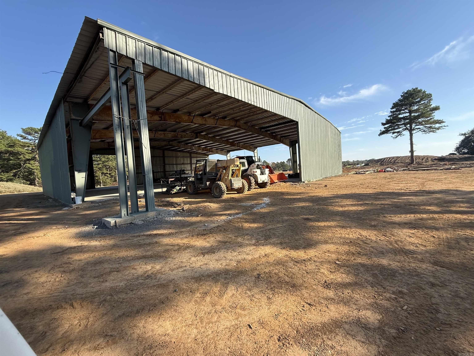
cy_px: 178
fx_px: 192
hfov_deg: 102.1
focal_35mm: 14
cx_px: 237
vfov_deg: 85.7
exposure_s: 1/701
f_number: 2.2
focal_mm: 2.22
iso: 50
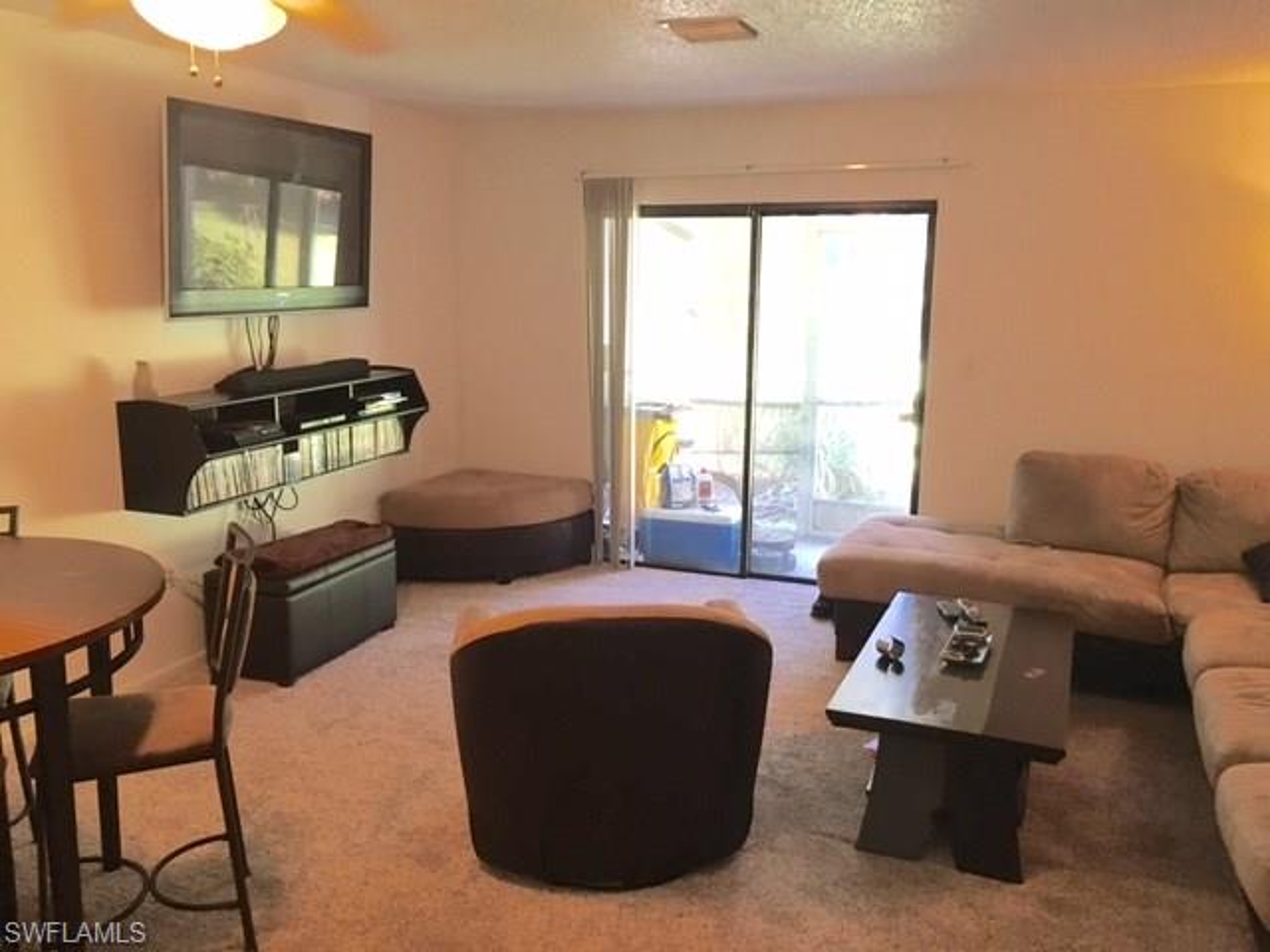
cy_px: 476
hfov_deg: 61.7
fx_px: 1064
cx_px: 635
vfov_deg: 48.2
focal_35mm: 29
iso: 160
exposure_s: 1/30
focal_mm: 4.15
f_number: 2.2
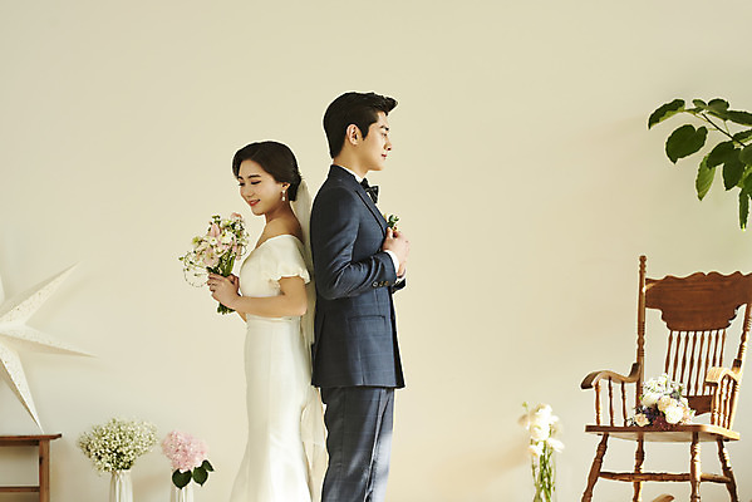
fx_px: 1776
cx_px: 376
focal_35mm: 85
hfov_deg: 23.9
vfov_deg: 16.1
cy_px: 251
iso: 250
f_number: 4
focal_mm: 85
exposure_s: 1/125
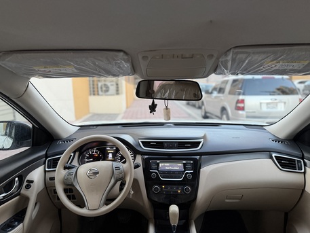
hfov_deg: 71.6
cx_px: 155
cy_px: 116
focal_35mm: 24
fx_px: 215
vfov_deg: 56.8
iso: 400
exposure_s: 1/50
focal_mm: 6.76
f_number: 1.78
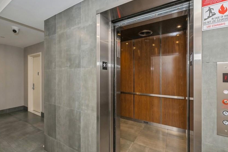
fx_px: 95
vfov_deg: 77.3
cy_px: 77
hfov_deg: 100.4
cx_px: 115
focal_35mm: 15
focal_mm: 14
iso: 1000
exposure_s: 1/125
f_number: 8
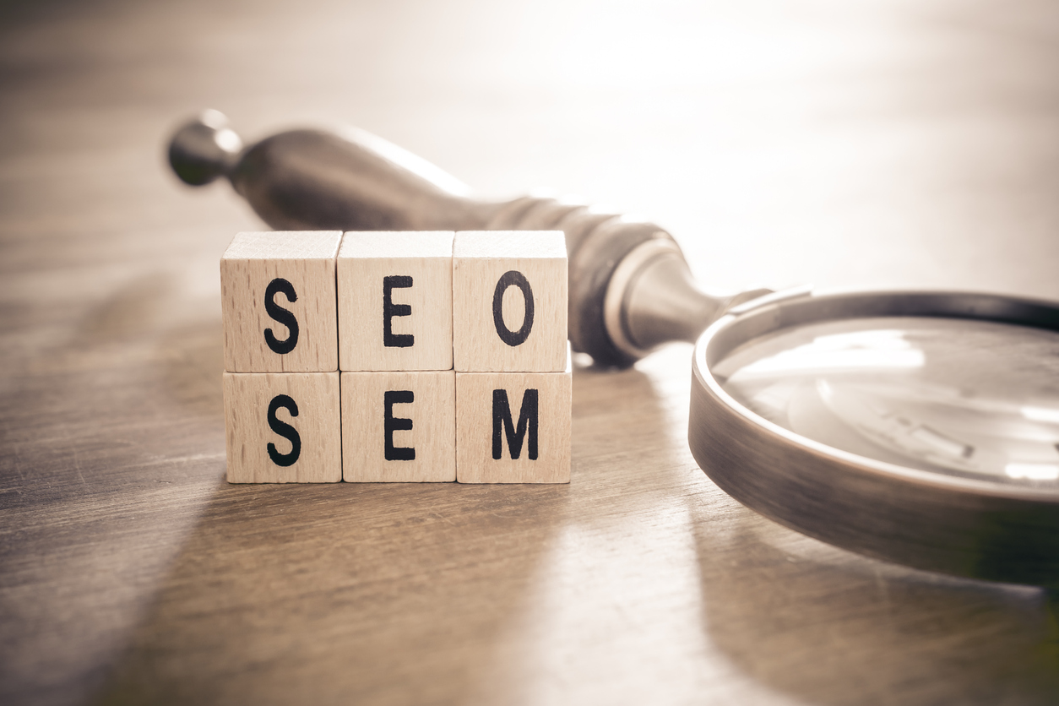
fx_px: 1765
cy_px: 353
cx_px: 530
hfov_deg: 33.4
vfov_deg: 22.6
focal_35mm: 60
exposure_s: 1
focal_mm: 40
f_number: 7.1
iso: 100
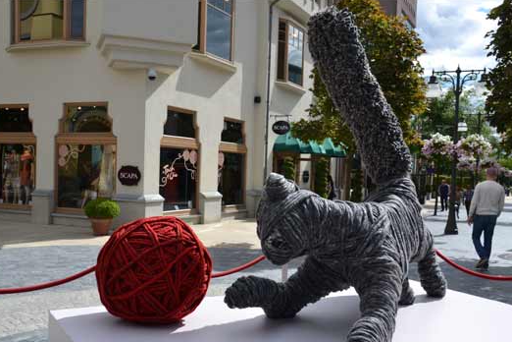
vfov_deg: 33.4
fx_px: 569
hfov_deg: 48.5
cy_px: 186
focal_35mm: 40
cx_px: 256
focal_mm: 24
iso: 100
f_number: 8
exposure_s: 1/250
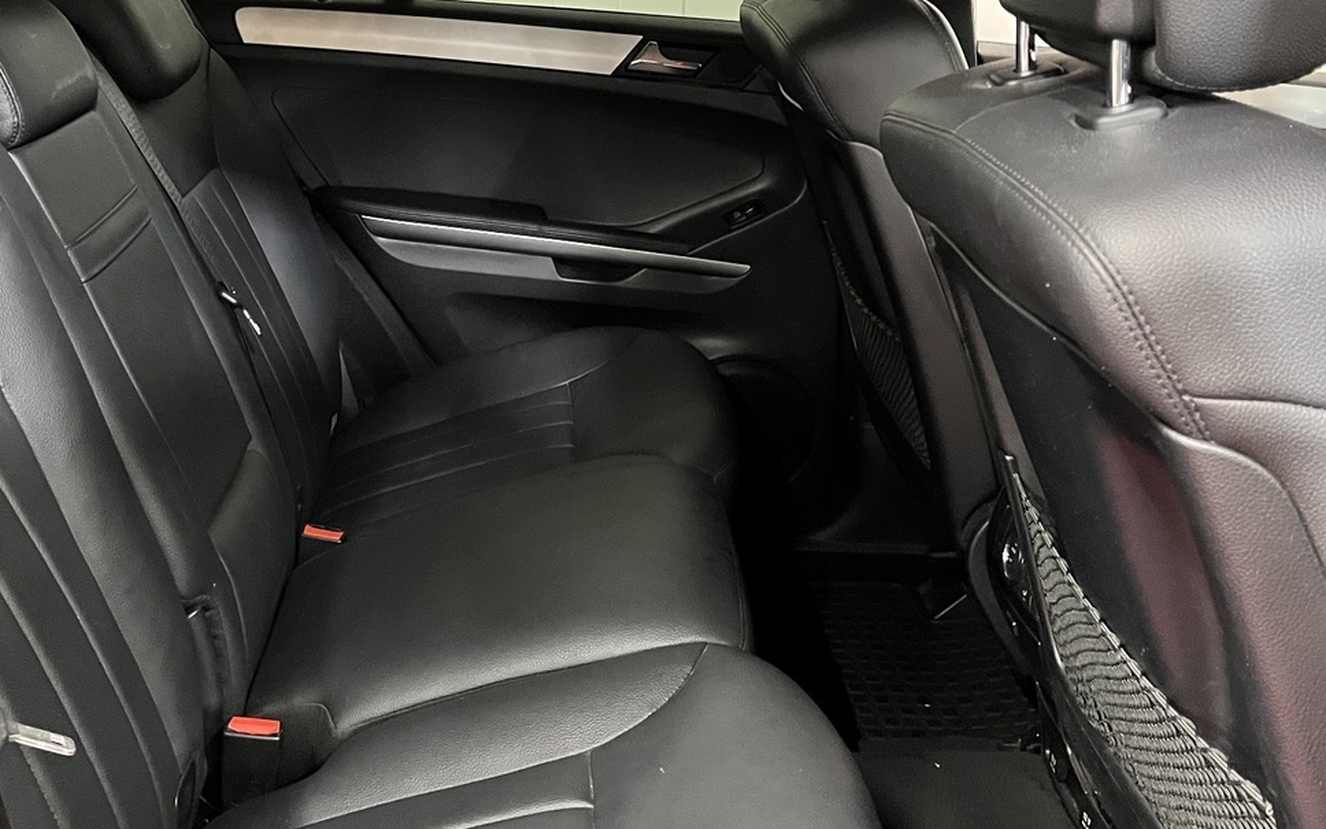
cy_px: 310
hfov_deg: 47.8
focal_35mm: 41
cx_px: 499
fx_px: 1482
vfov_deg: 31.1
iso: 640
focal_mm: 5.1
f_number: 1.6
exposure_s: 1/33
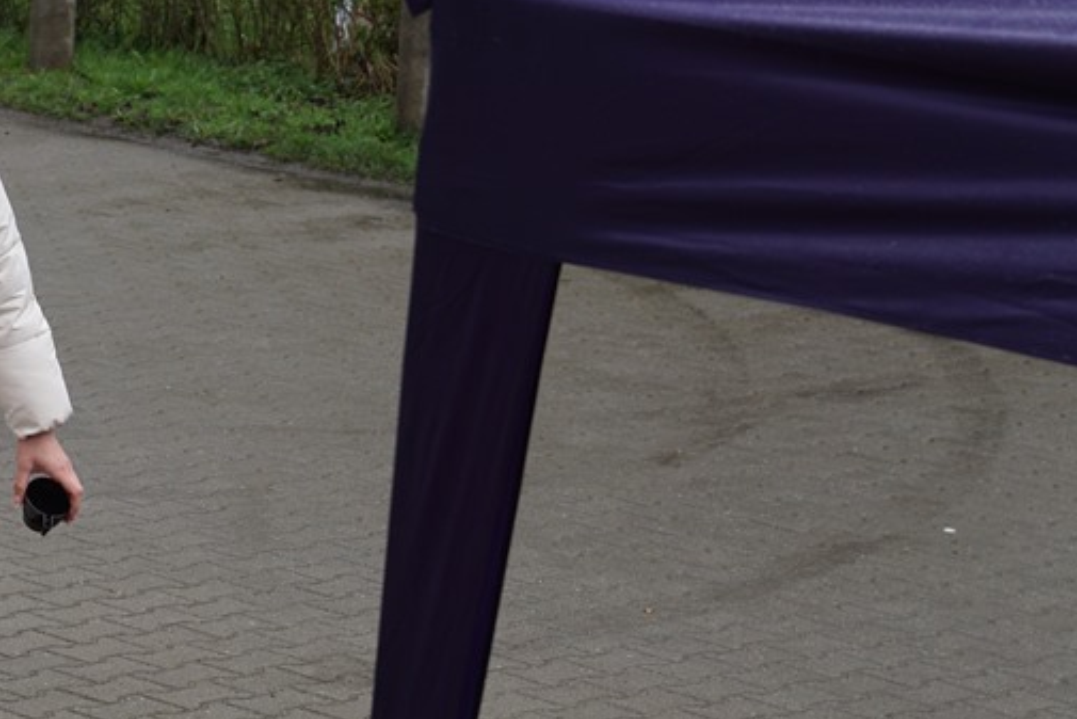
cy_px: 268
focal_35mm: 152
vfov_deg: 9.0
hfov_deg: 13.3
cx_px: -4
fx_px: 4548
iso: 100
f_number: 4.5
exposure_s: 1/200
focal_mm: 50
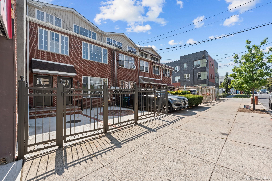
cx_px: 136
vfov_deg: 81.2
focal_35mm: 14
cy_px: 90
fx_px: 106
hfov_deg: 104.3
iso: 200
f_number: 10
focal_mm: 14
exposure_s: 1/125
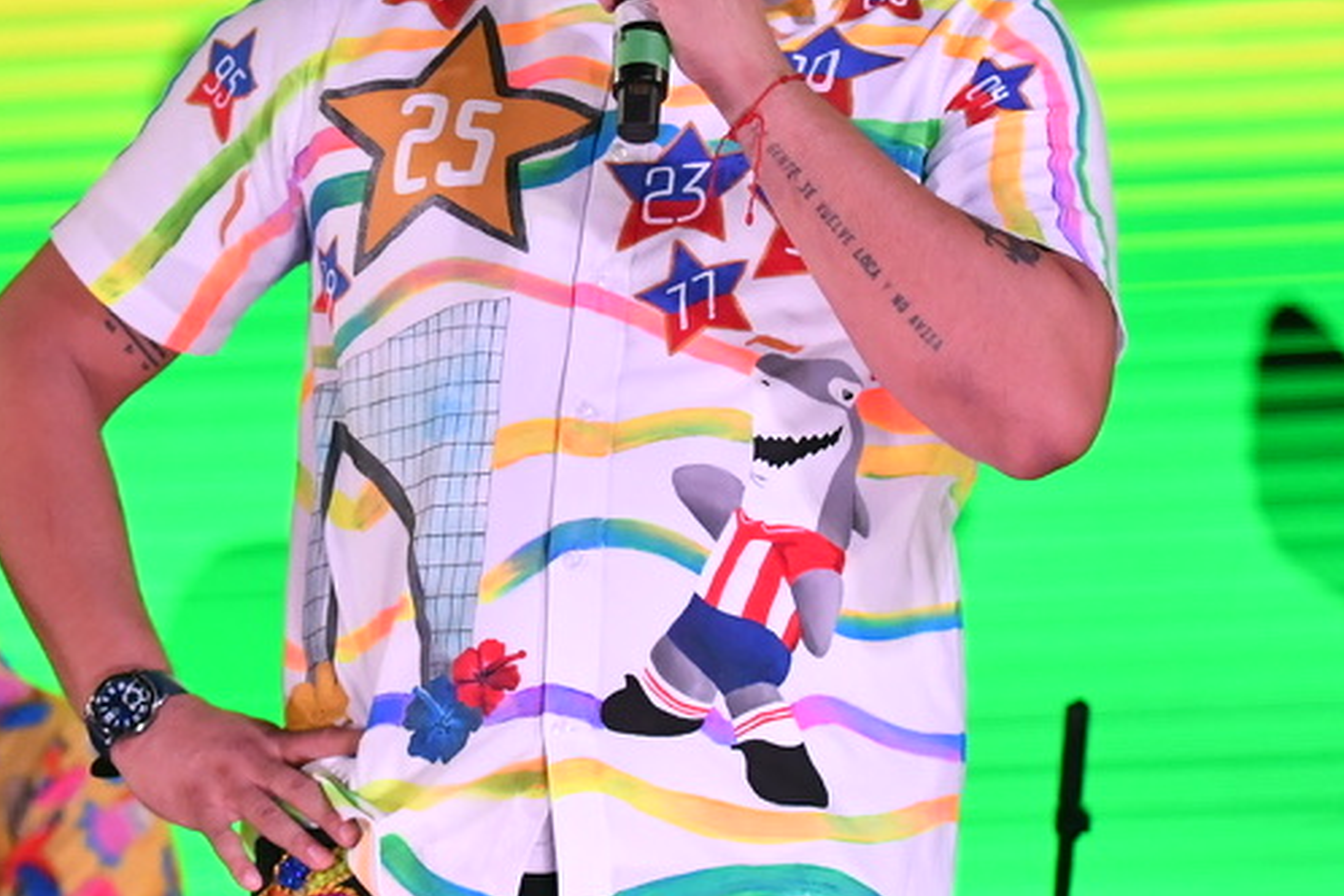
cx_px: 542
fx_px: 10005
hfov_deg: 7.7
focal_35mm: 268
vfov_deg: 5.1
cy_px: 305
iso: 2500
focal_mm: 82
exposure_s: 1/1250
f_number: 2.8
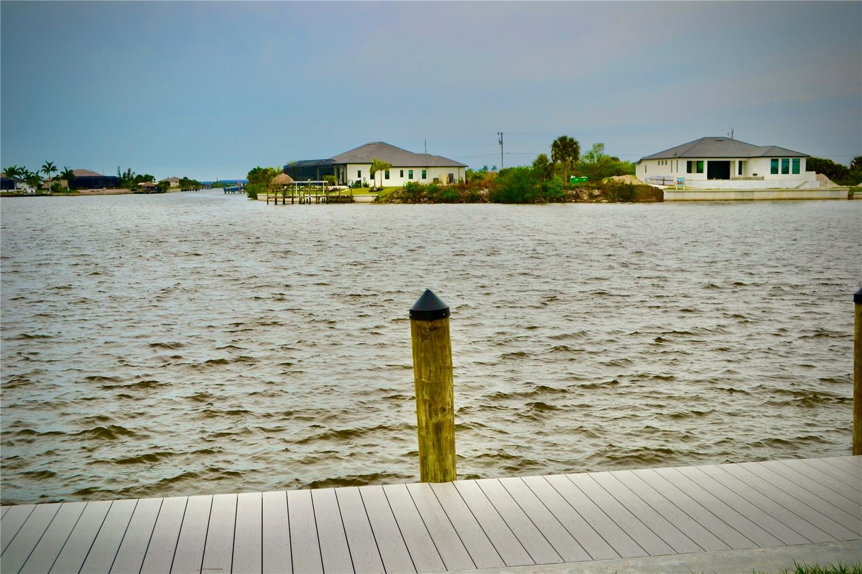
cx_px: 431
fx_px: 1005
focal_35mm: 42
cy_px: 287
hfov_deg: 46.4
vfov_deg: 31.9
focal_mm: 28
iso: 100
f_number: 7.1
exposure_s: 1/200
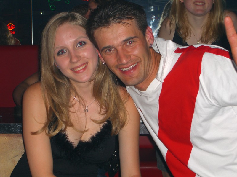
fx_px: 548
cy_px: 88
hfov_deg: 24.4
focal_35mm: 80
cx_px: 118
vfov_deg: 18.4
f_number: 4.4
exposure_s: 1/60
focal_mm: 16.6
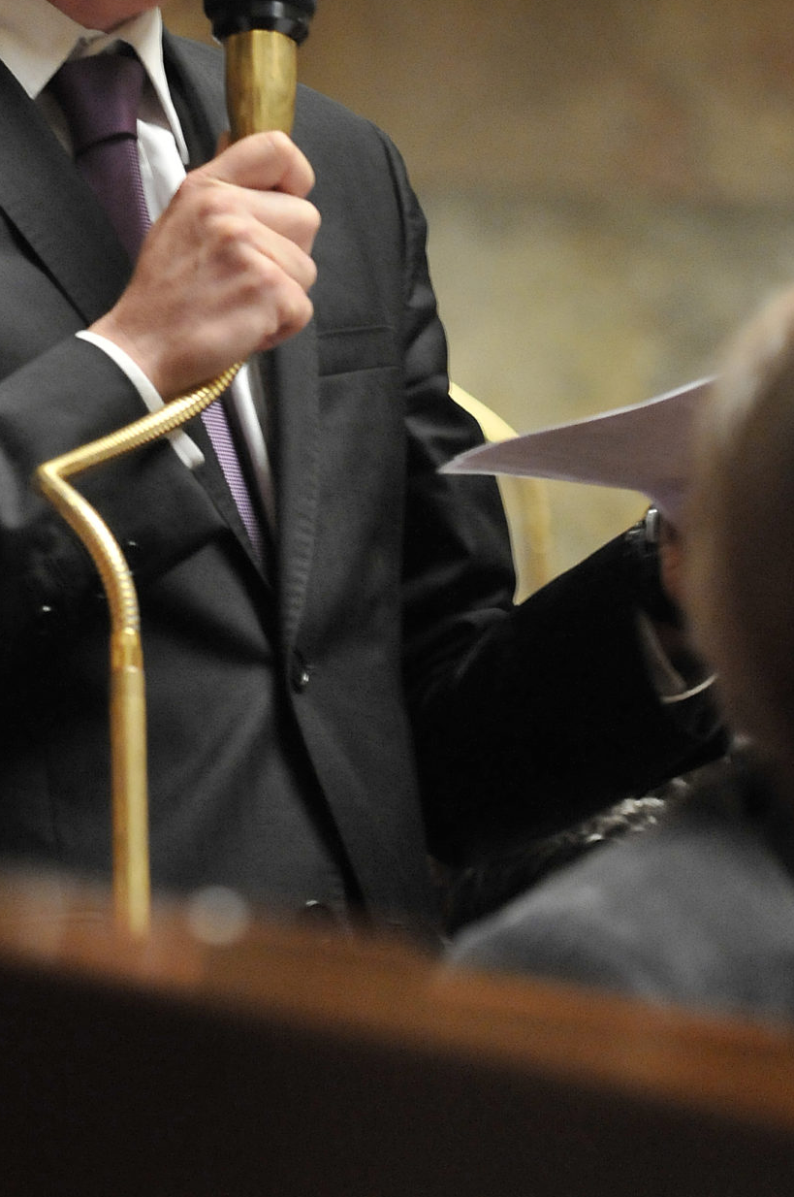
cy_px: 242
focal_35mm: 361
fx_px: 11979
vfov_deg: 5.7
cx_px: 207
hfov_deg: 3.8
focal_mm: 116
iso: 1600
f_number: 3.2
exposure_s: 1/80
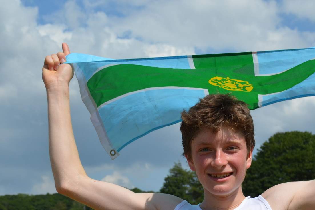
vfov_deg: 18.4
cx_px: 224
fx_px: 648
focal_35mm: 74
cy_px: 143
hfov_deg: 27.1
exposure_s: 1/2000
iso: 400
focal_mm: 34
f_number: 8
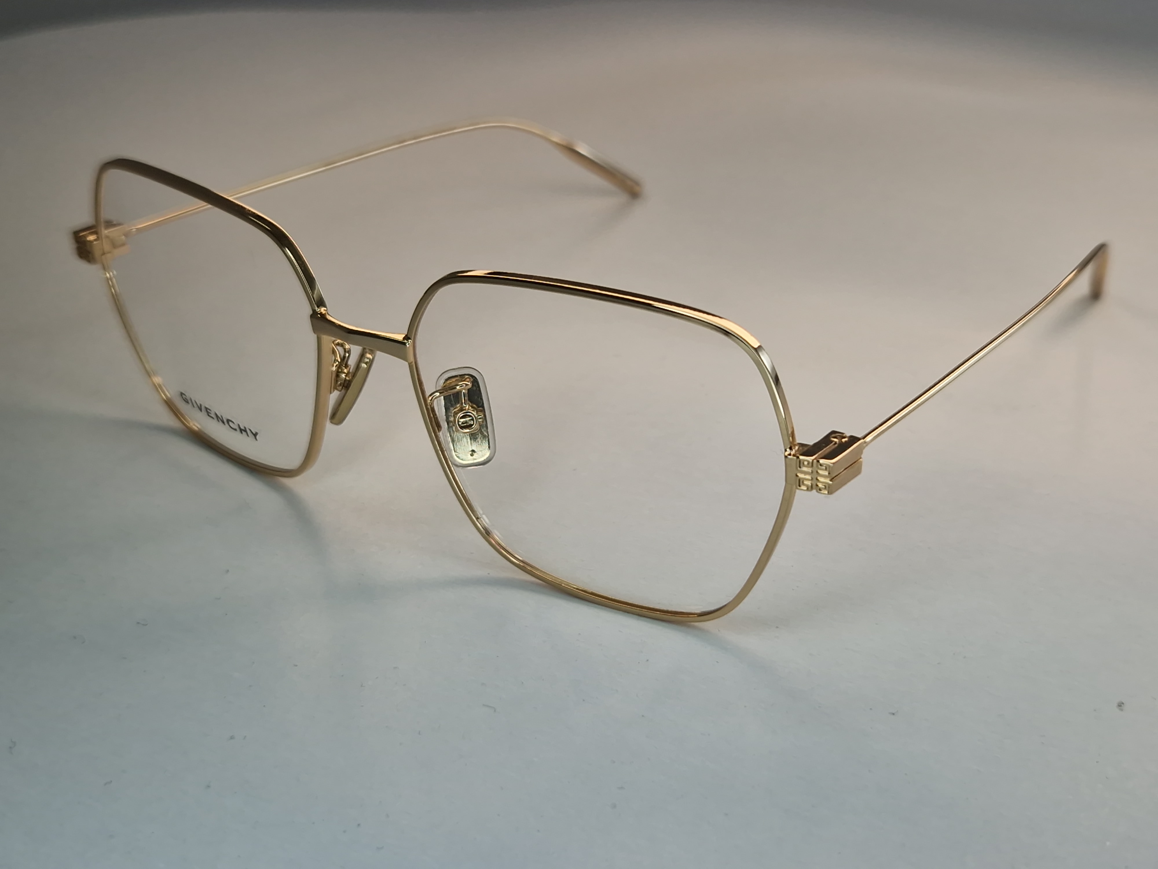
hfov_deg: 73.9
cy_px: 434
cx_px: 579
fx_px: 769
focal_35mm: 23
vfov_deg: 58.9
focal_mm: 5.4
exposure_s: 1/244
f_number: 1.8
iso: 50
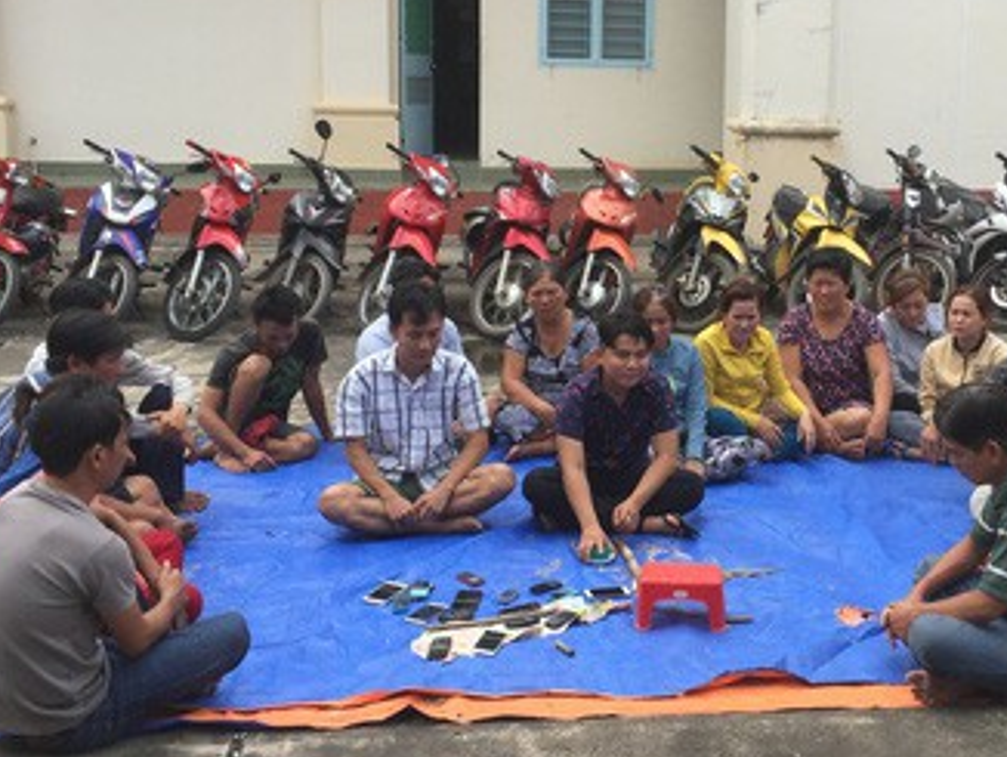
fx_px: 1397
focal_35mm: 48
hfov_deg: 39.3
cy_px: 307
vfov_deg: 30.2
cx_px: 655
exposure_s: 1/898
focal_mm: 4.15
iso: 32
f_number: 2.2
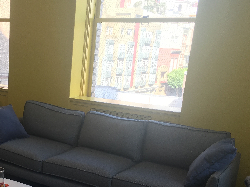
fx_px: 368
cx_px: 43
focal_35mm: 51
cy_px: 147
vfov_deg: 28.0
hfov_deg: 36.0
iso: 25
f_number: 2.2
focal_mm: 4.15
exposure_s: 1/120
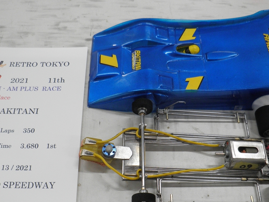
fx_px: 326
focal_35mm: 42
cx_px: 125
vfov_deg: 34.1
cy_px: 133
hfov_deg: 44.8
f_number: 3
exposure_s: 1/30
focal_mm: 5
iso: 125
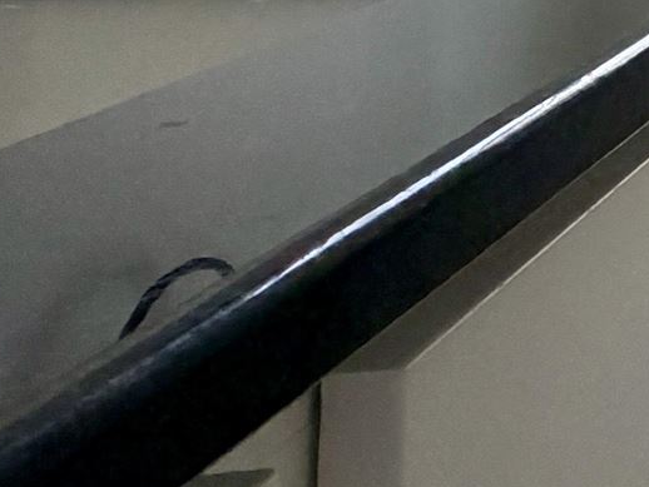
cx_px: 1503
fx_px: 1557
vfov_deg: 15.5
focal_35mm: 83
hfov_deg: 15.2
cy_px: -362
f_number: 2.2
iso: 320
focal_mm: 2.22
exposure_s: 1/121
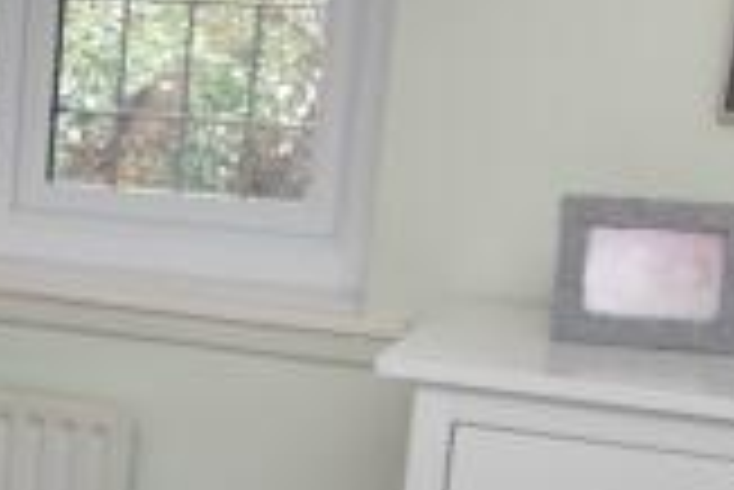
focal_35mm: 94
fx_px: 1918
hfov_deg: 19.8
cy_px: 479
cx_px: -243
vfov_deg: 14.4
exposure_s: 1/30
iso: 100
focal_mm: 10
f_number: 3.5
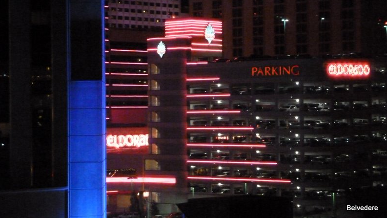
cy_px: 73
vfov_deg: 9.1
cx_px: 193
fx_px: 1365
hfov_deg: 16.1
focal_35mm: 133
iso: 1600
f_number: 5.1
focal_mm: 21.7
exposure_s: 1/6
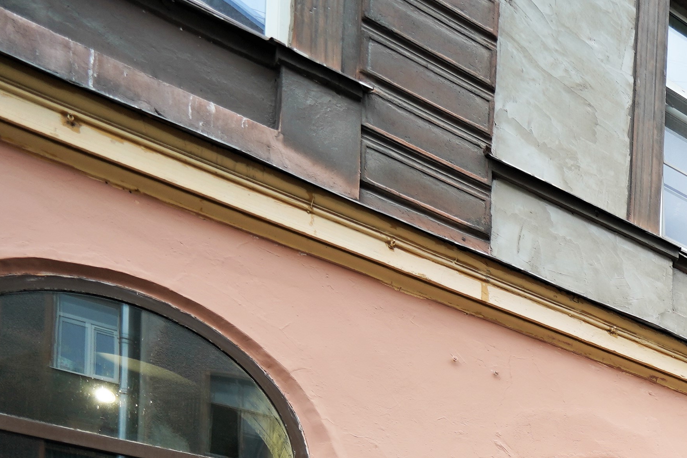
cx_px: 1014
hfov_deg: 29.7
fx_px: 782
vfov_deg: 22.8
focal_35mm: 41
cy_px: 769
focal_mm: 12
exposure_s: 1/30
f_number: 4
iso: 125
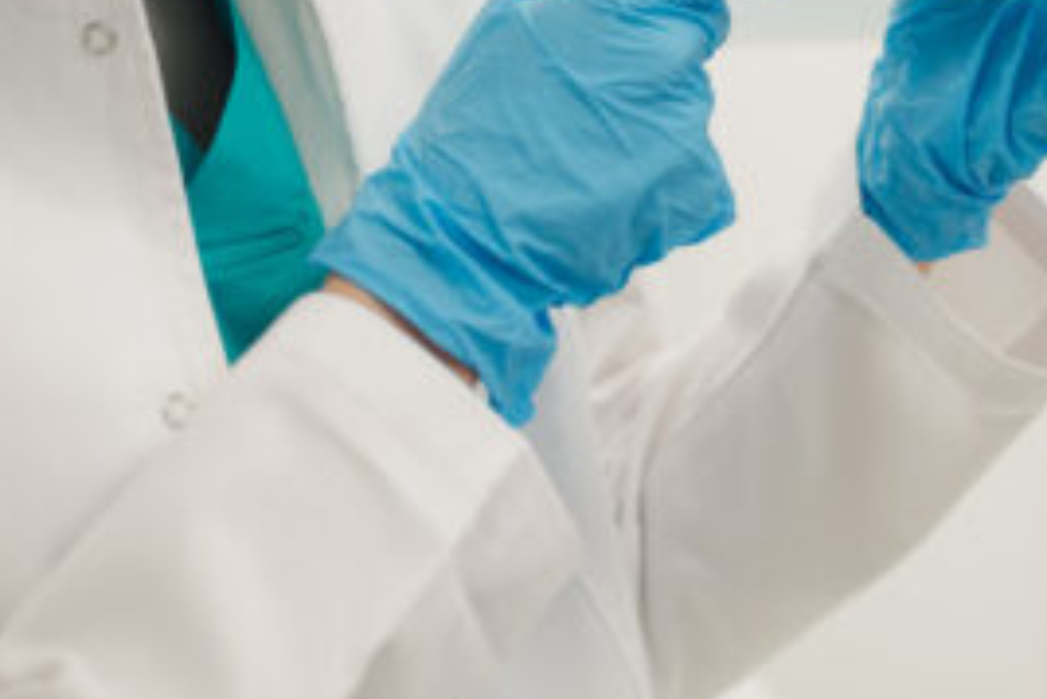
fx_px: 2822
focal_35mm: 97
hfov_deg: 20.7
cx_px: 906
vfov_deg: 13.9
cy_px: 10
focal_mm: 40
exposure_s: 1/200
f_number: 2
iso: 200
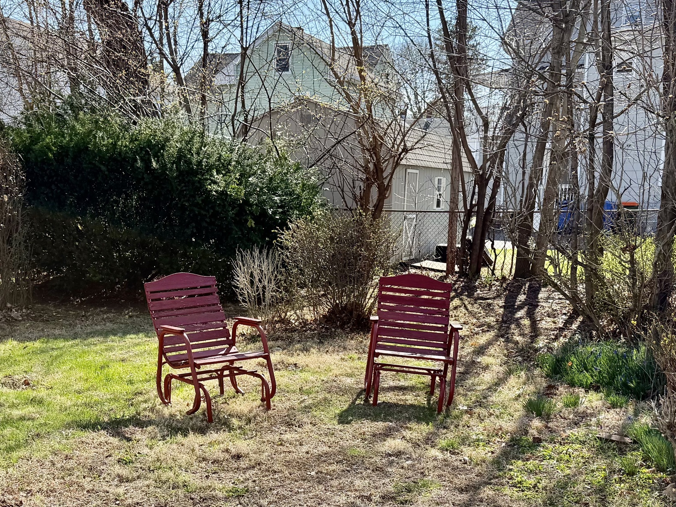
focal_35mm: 45
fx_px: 879
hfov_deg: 42.0
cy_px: 395
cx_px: 299
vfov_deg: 31.5
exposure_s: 1/1727
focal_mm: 6.76
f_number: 1.78
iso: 100
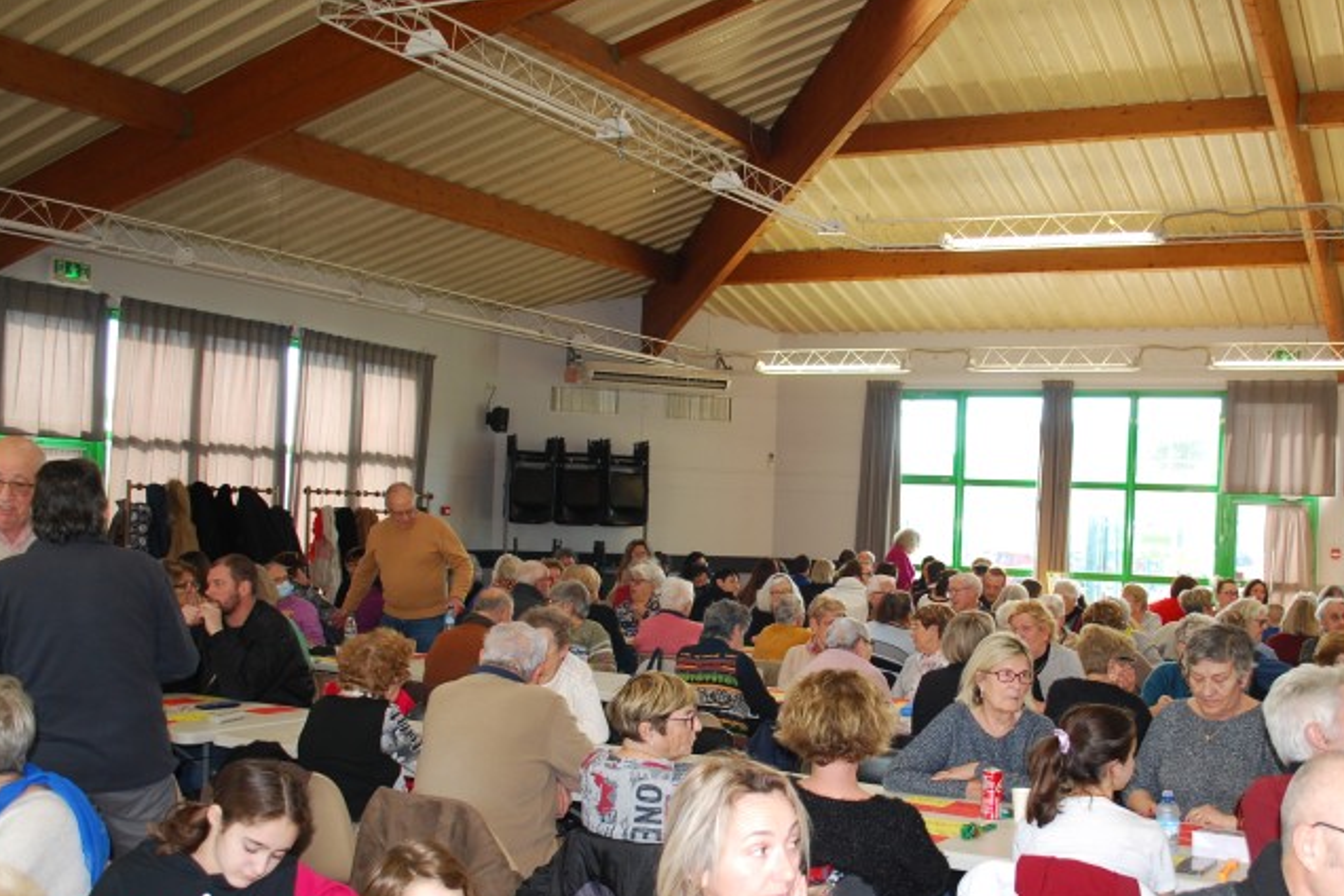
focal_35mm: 38
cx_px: 819
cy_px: 543
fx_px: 1419
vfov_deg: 34.9
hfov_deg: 50.3
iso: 280
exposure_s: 1/60
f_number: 3.8
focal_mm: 18
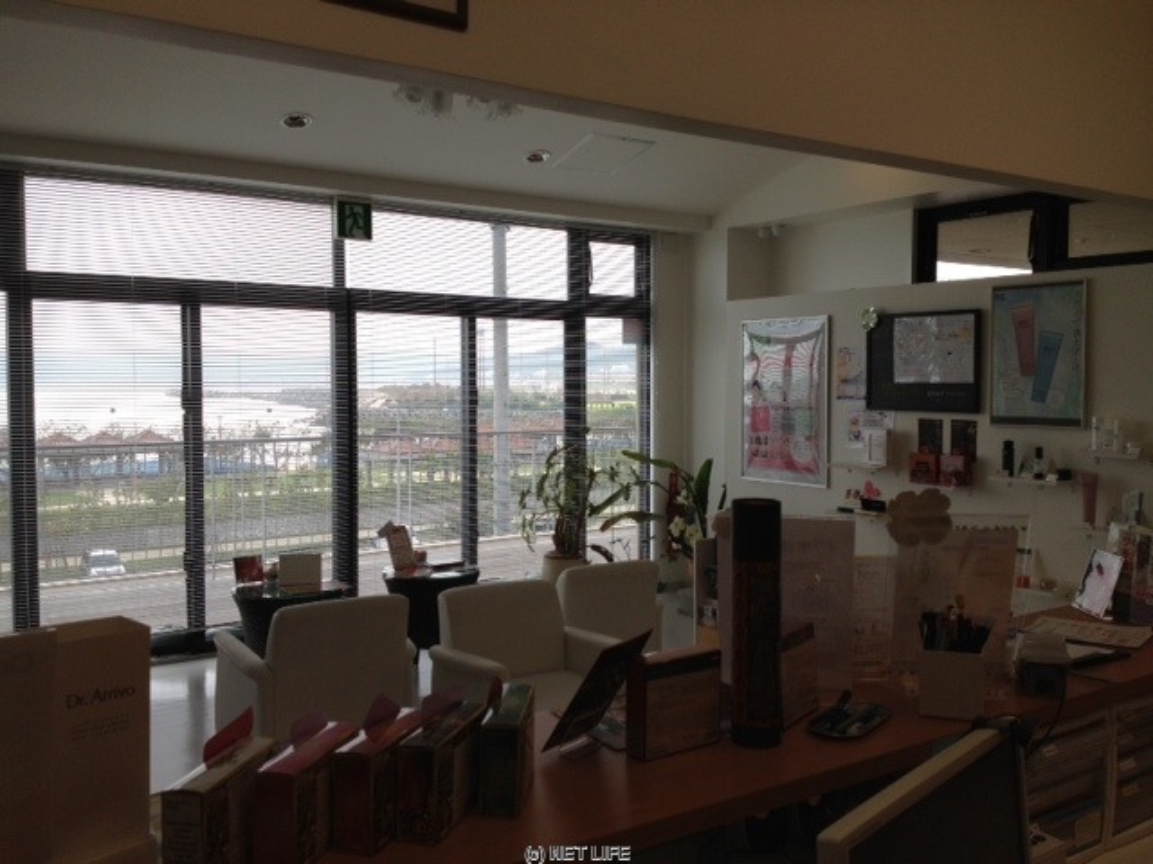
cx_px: 576
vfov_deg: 40.7
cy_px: 432
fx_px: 1166
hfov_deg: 52.6
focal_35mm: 35
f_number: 2.4
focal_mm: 4.28
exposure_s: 1/480
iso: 64
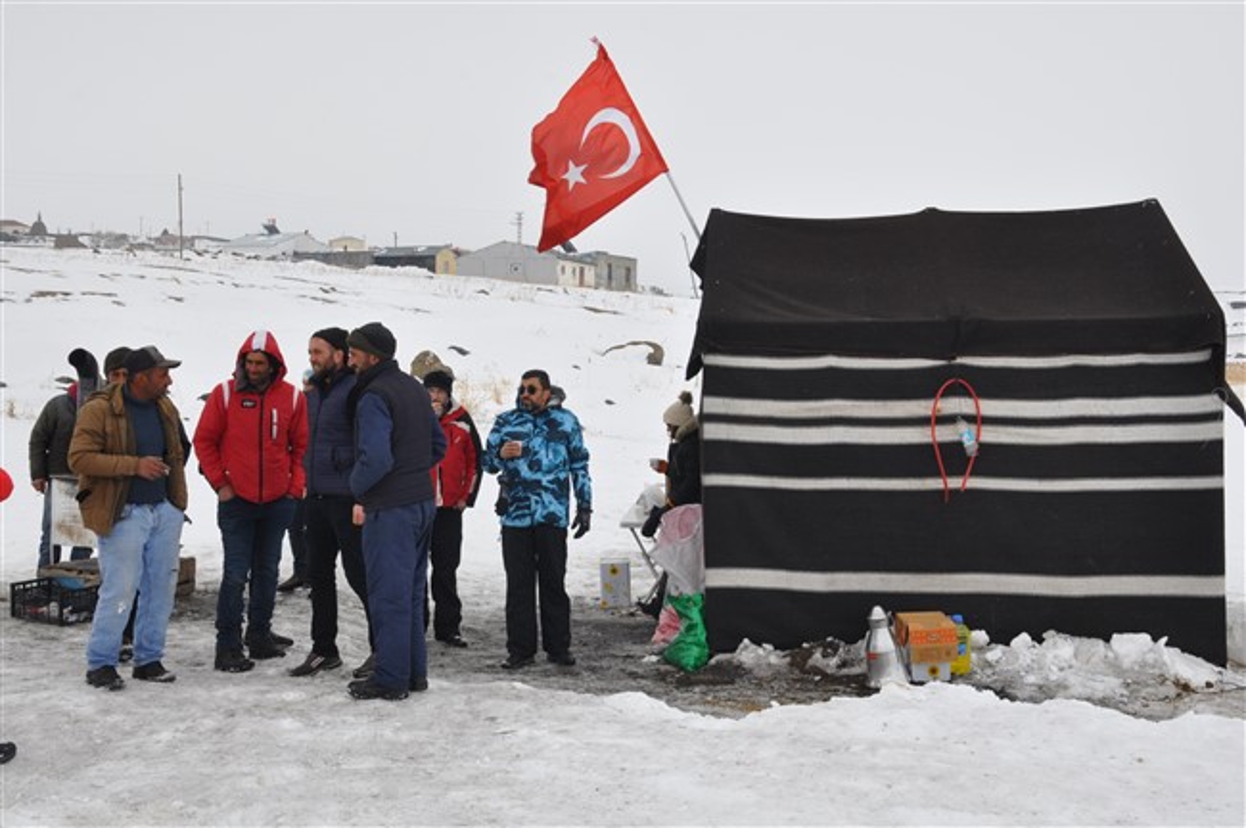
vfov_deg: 28.0
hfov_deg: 41.2
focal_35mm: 48
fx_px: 1660
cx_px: 623
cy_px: 414
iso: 200
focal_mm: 32
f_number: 14
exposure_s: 1/200
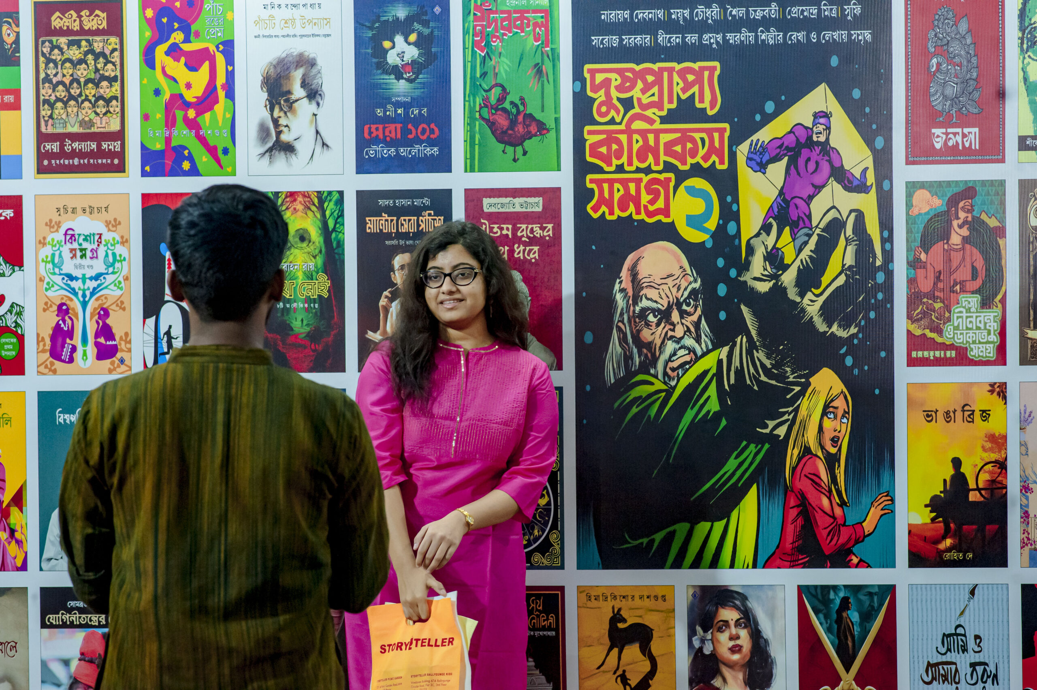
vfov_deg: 16.0
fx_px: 2447
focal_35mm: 85
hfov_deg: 23.9
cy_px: 345
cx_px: 518
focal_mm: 85
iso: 1600
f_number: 6.3
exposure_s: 1/160
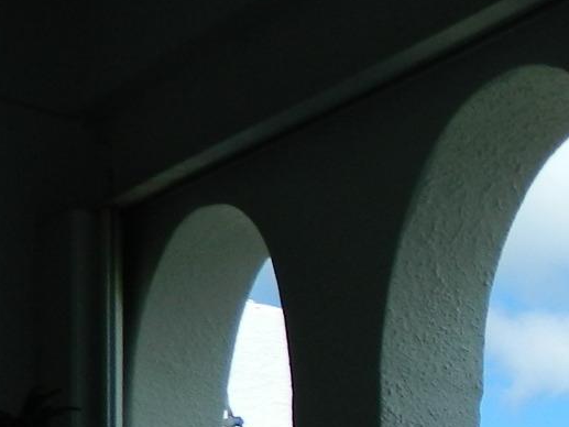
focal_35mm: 99
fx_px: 1628
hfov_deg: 16.0
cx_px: 1098
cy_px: 837
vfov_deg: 13.1
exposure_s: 1/160
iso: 80
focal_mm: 4.5
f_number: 8.7
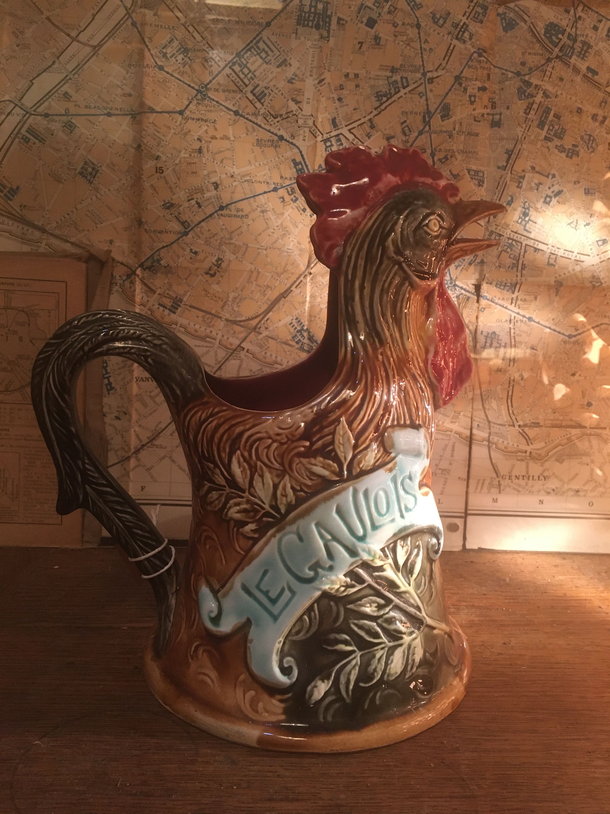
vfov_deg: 61.7
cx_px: 305
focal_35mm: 29
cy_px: 407
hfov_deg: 48.2
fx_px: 681
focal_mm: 4.15
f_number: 2.2
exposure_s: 1/25
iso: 200
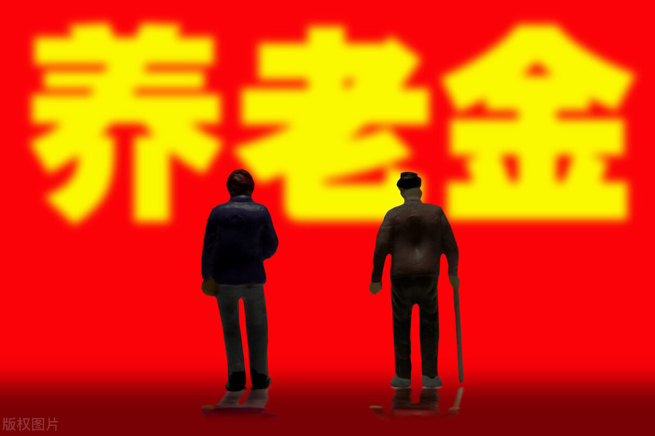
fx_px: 1363
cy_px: 218
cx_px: 328
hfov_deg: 27.0
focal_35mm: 75
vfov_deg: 18.2
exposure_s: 1/40
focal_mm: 50
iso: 640
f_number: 16
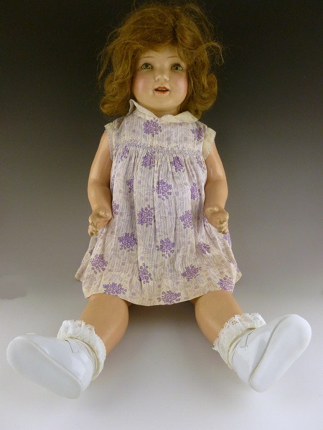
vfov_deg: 63.4
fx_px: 348
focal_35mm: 28
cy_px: 215
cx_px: 162
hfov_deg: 49.7
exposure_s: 1/640
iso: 400
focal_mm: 5
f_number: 3.3
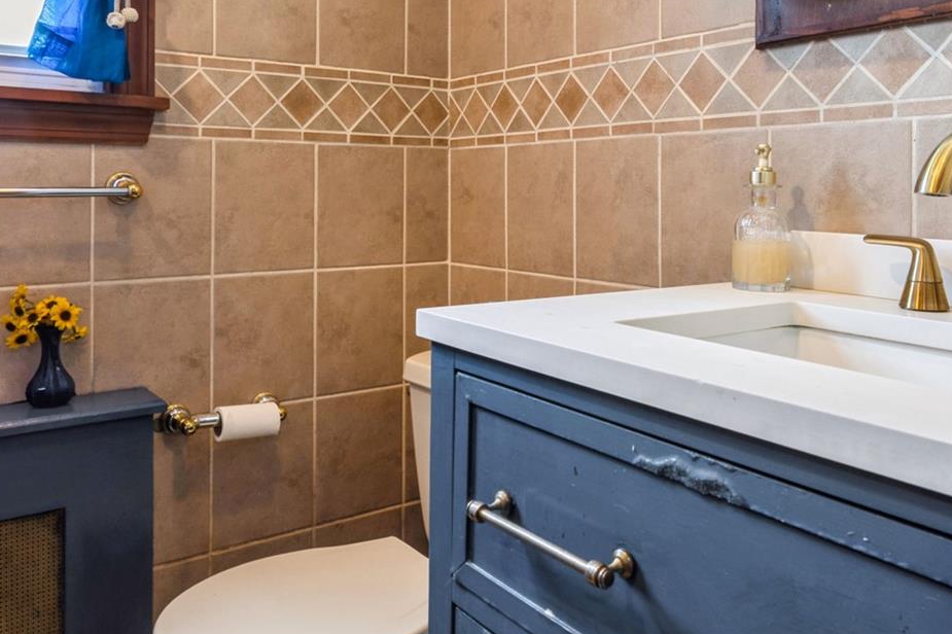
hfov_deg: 60.3
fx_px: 819
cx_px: 486
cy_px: 193
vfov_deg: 41.5
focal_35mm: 31
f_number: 11
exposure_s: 1/1.67
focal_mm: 14
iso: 100
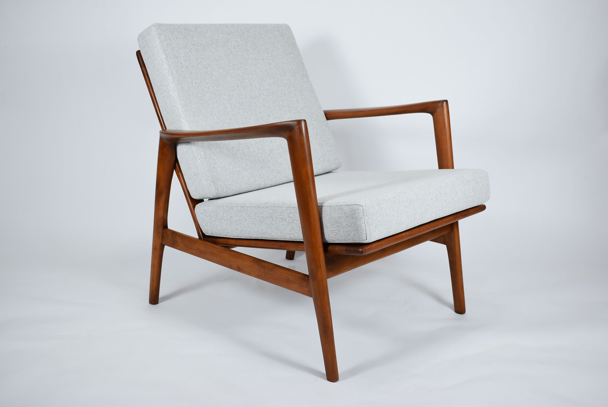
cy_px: 204
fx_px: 710
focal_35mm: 42
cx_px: 304
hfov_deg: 46.4
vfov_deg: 31.9
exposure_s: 1/125
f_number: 5
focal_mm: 28
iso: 800
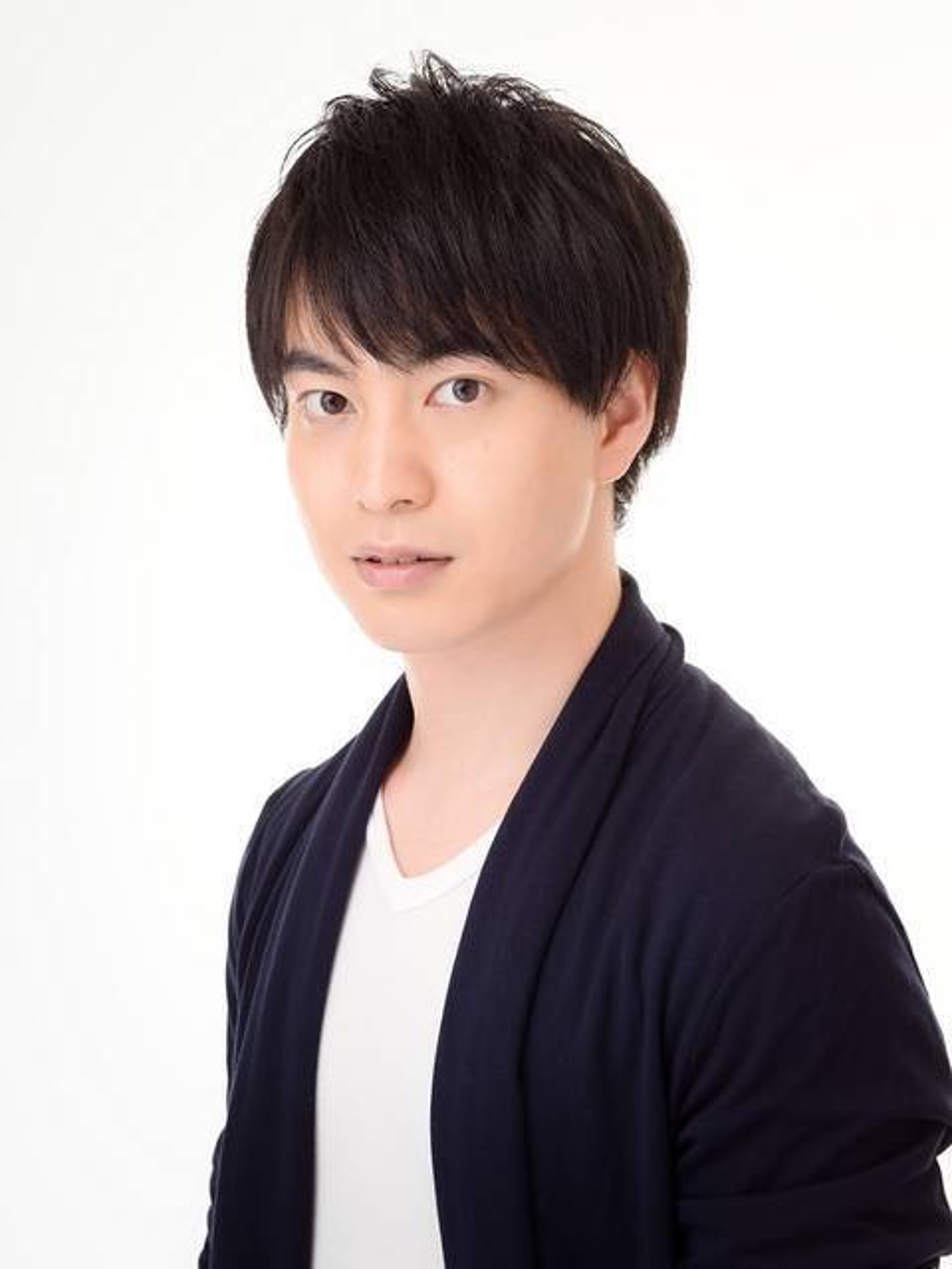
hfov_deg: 16.4
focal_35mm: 90
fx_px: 3300
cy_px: 634
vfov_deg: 21.8
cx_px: 476
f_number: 8
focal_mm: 45
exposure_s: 1/250
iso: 200
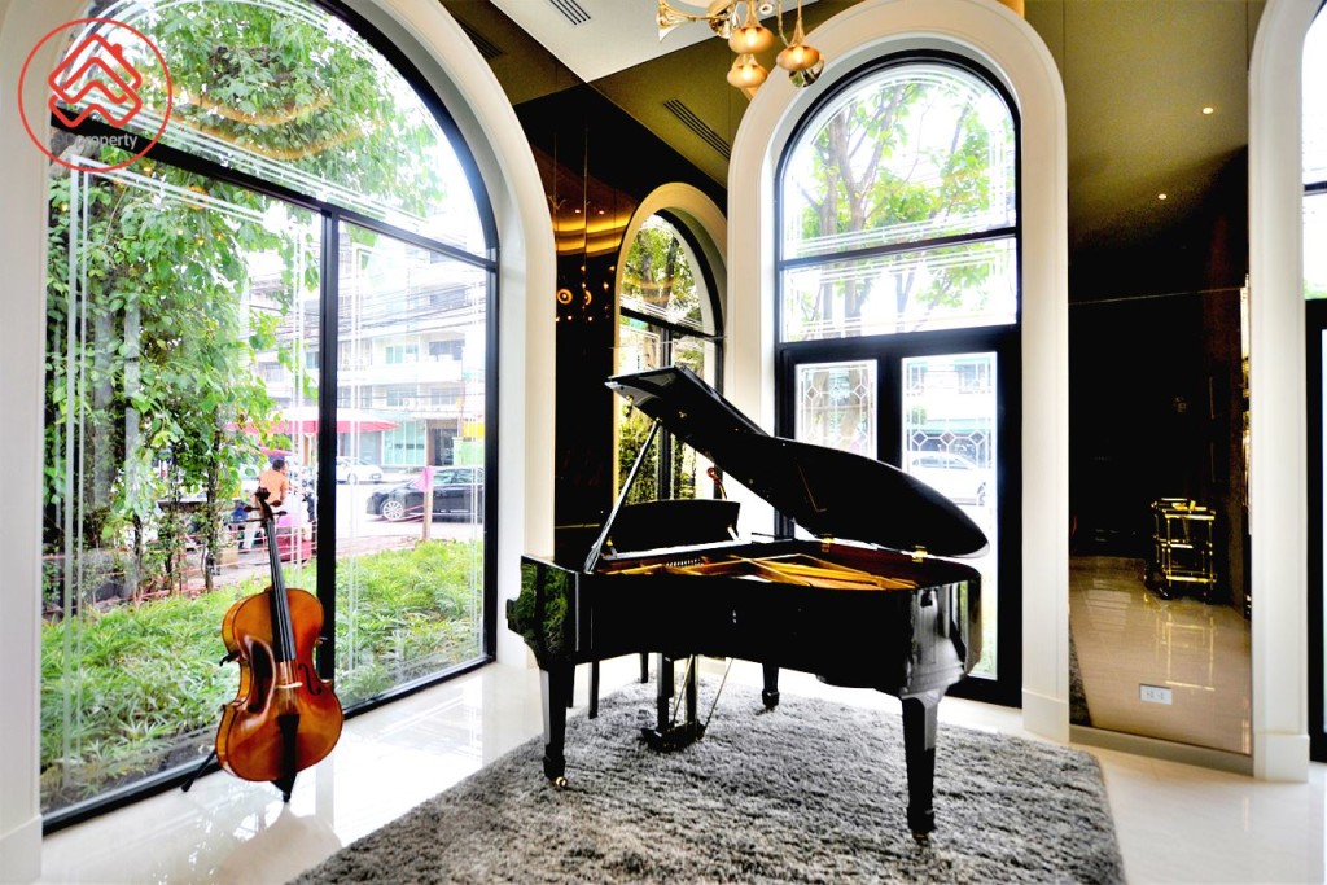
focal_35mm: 16
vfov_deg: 73.8
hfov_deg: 96.7
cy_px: 442
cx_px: 664
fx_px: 590
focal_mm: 16
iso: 400
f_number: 2.8
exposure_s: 1/500
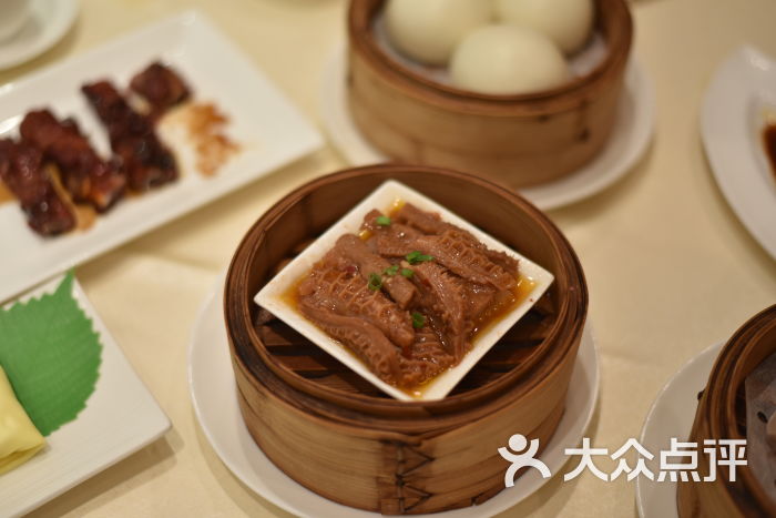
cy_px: 259
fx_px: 1078
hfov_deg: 39.6
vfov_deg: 27.0
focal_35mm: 50
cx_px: 388
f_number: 1.8
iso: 360
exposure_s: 1/50
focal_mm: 50
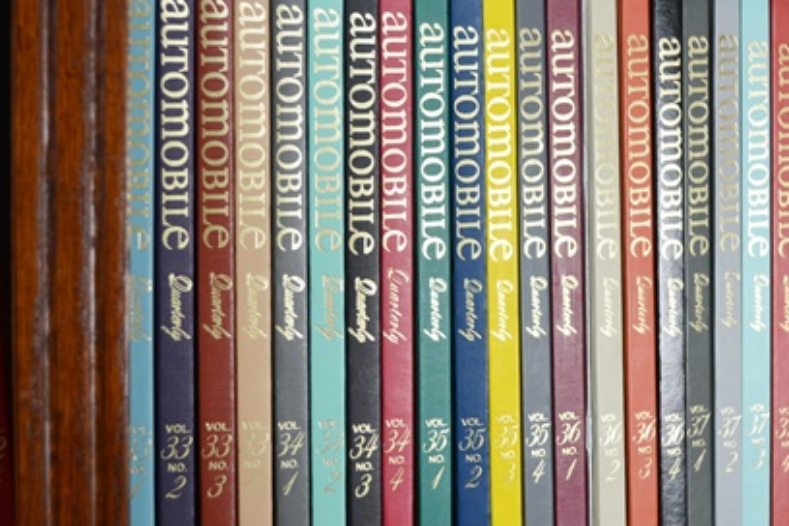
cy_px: 226
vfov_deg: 25.5
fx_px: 1161
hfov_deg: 37.4
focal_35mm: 53
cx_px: 458
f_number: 4
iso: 400
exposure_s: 1/60
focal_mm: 24
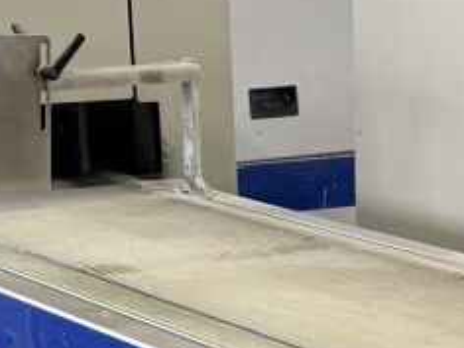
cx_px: 362
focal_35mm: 163
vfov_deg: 8.4
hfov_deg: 12.1
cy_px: 820
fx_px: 2185
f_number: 1.78
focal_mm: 6.76
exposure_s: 1/50
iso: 160
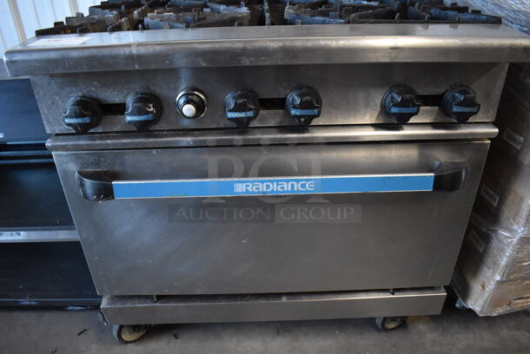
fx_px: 398
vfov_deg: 48.0
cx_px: 265
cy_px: 177
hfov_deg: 67.3
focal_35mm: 27
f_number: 3.5
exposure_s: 1/125
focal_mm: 18
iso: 3600
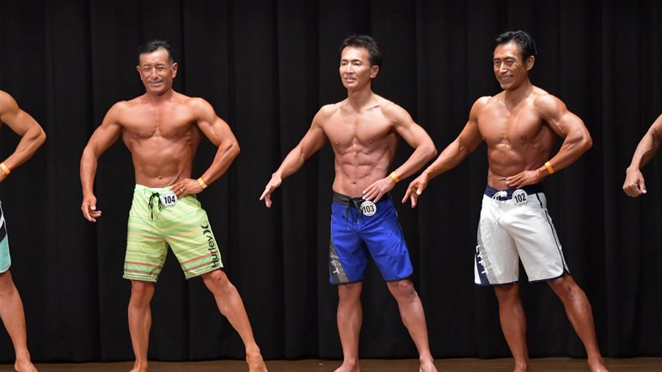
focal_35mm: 213
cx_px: 332
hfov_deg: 10.1
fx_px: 3739
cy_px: 212
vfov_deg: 5.7
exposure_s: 1/400
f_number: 5.6
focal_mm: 135
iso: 6400
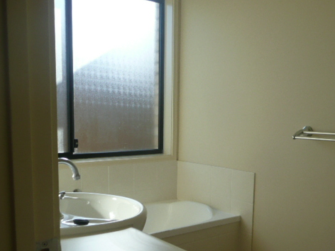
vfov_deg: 37.4
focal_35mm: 38
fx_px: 368
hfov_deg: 48.8
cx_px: 193
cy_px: 164
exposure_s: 1/160
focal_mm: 4.6
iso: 100
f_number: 3.3
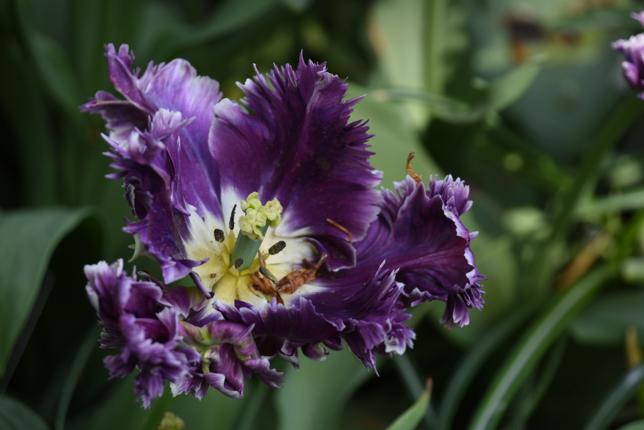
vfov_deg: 5.5
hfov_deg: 8.2
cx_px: 322
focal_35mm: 250
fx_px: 4472
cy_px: 215
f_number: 6.3
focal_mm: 250
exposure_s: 1/160
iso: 200
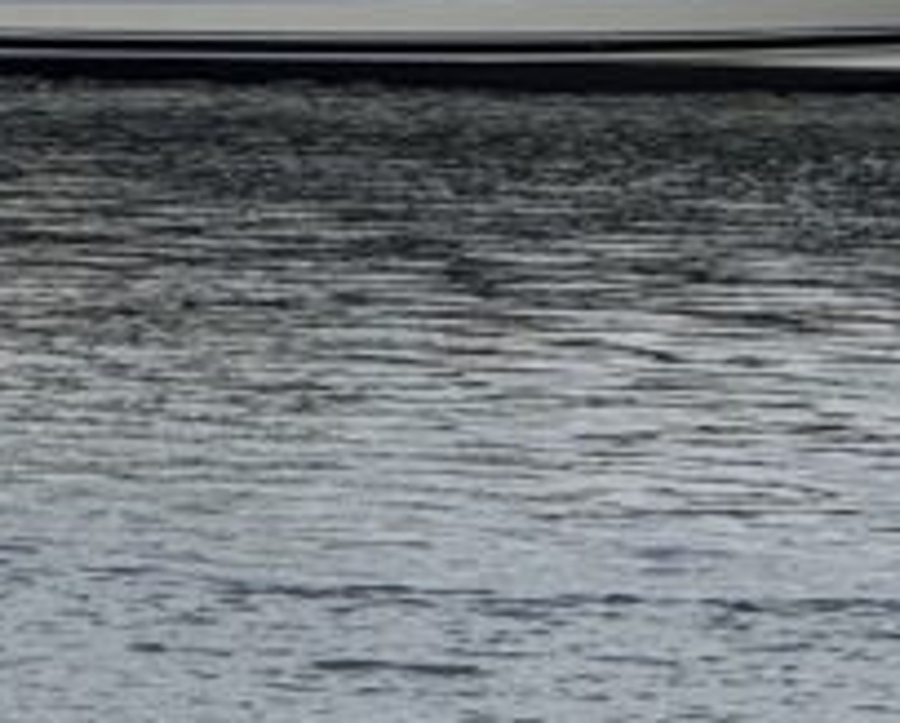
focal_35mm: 590
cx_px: 301
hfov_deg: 3.3
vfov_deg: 2.6
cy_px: -262
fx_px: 15738
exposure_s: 1/1730
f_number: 2.8
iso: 50
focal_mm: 15.66
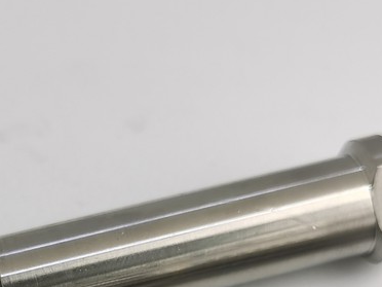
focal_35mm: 104
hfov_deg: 18.7
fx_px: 1148
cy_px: 349
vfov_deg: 13.8
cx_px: 61
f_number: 1.8
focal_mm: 5.58
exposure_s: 1/687
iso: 50
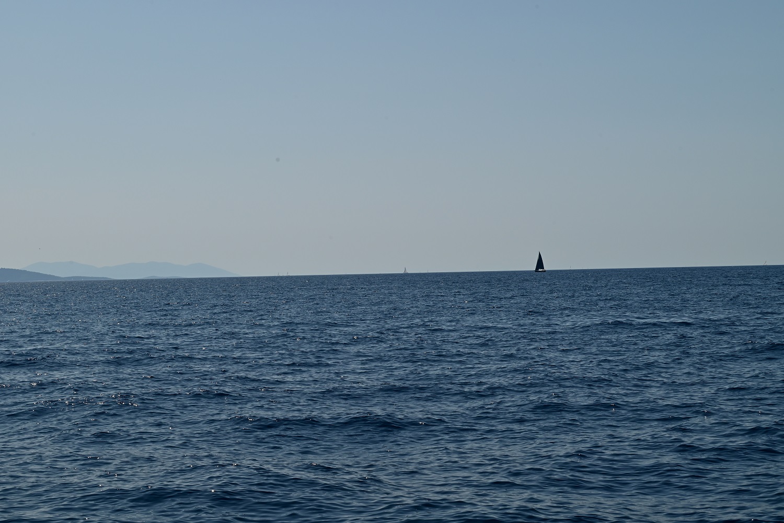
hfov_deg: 28.8
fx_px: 1525
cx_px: 392
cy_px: 262
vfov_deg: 19.5
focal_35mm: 70
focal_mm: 70
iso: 100
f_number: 16
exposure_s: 1/250
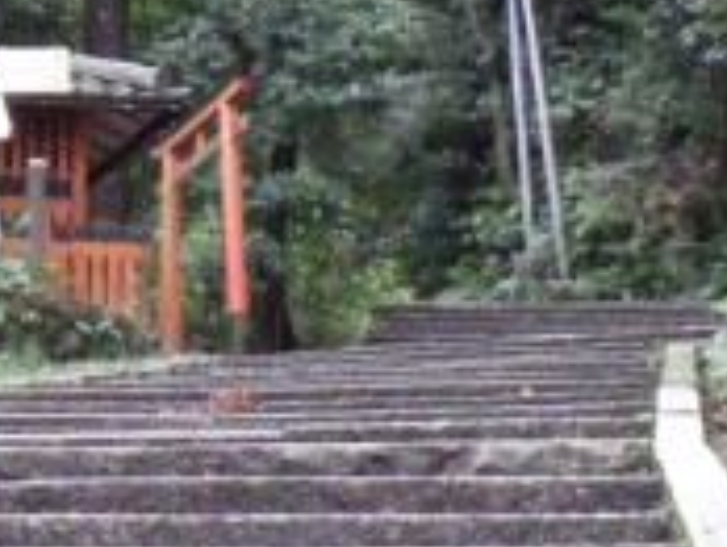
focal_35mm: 125
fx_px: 2629
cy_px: 401
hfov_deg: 15.6
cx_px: 142
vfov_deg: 11.9
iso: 800
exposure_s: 1/50
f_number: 3.8
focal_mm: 6.1
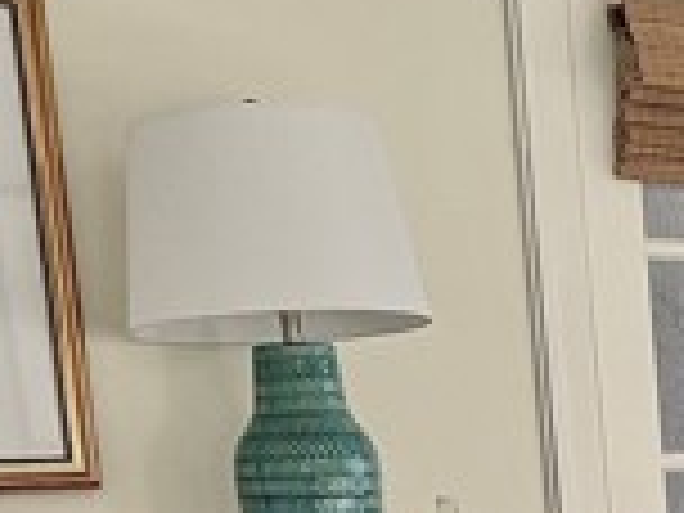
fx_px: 1996
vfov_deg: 13.4
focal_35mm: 101
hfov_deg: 17.6
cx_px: 1008
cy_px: 868
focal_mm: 6.76
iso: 100
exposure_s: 1/407
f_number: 1.78
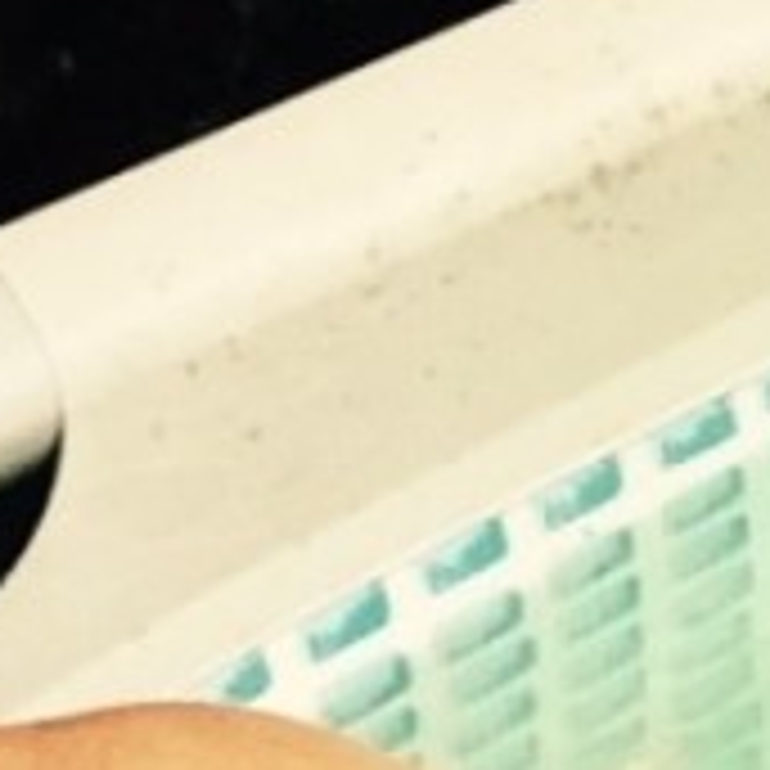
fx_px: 4127
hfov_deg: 9.7
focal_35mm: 164
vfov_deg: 10.5
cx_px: 1698
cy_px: -113
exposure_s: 1/1014
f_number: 2.2
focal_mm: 2.65
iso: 32
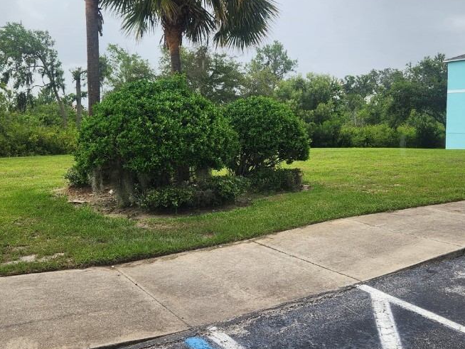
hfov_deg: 51.3
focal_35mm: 36
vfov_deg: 39.6
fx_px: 484
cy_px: 150
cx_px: 235
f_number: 1.8
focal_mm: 5.4
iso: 20
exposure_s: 1/522
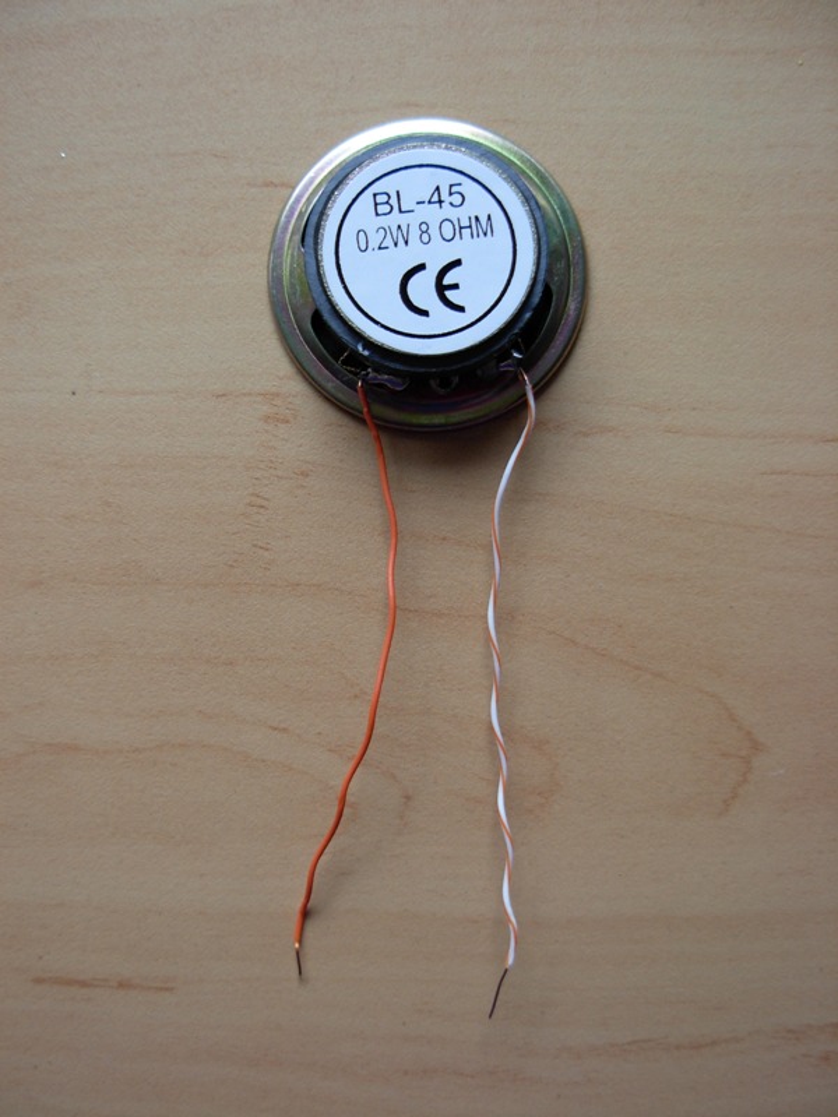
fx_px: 1227
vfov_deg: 49.0
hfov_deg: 37.7
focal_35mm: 38
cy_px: 558
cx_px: 419
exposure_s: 1/19.5
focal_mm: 6.3
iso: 79
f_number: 2.9
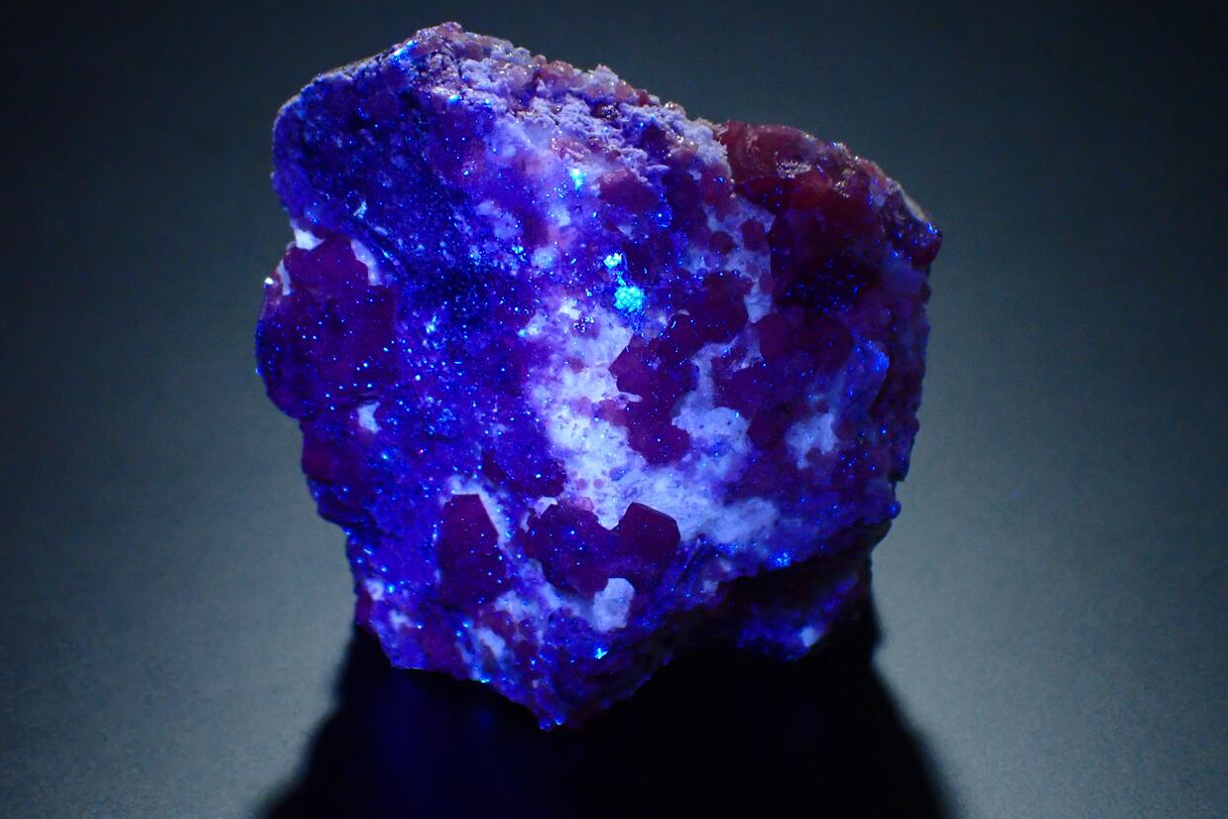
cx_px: 611
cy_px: 373
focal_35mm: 105
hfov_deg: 19.5
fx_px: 3582
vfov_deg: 13.0
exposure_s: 1/40
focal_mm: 18
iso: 1000
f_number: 4.9
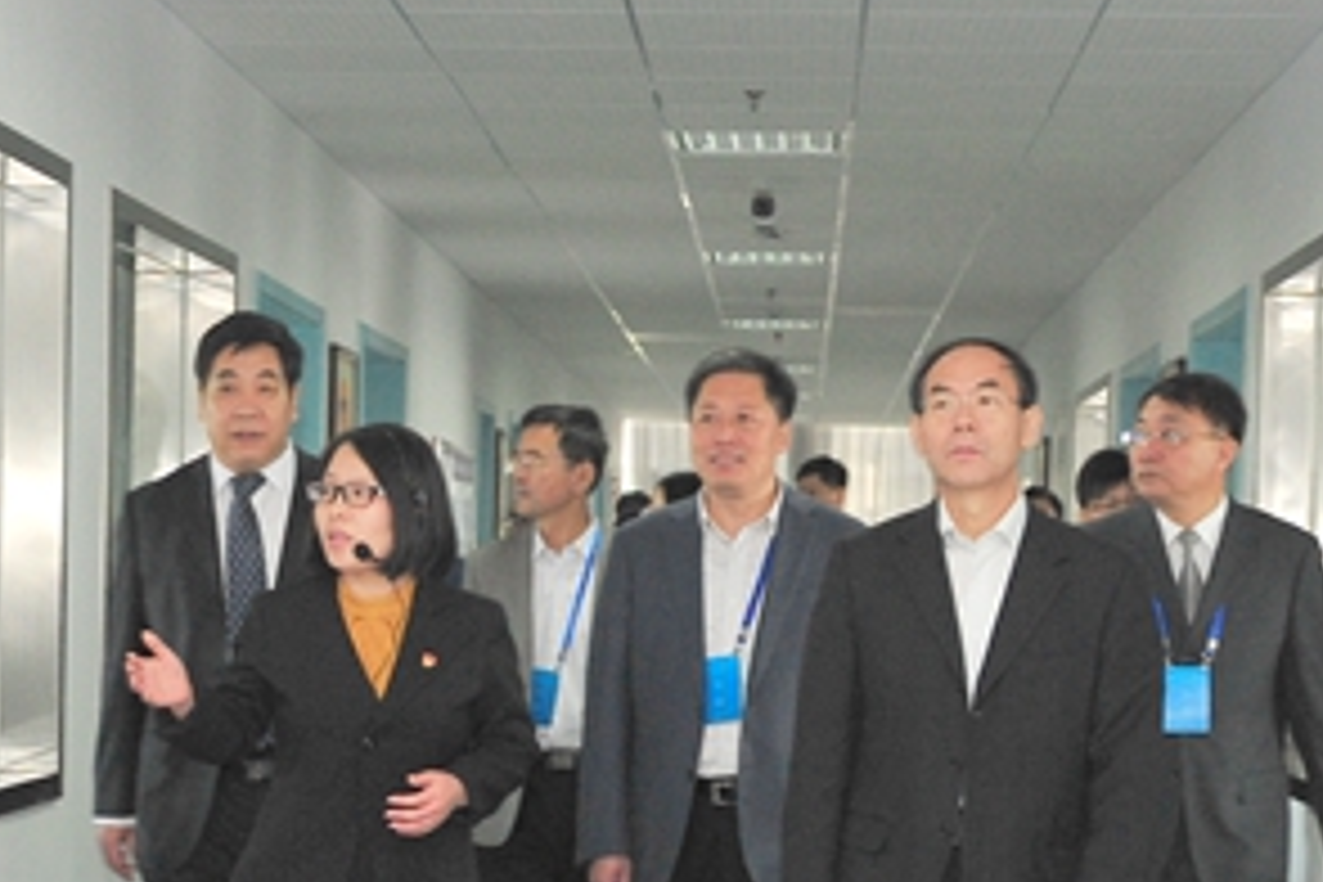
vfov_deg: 26.8
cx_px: 657
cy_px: 747
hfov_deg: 40.3
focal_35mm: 49
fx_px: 1801
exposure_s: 1/125
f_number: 4
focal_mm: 24
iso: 800
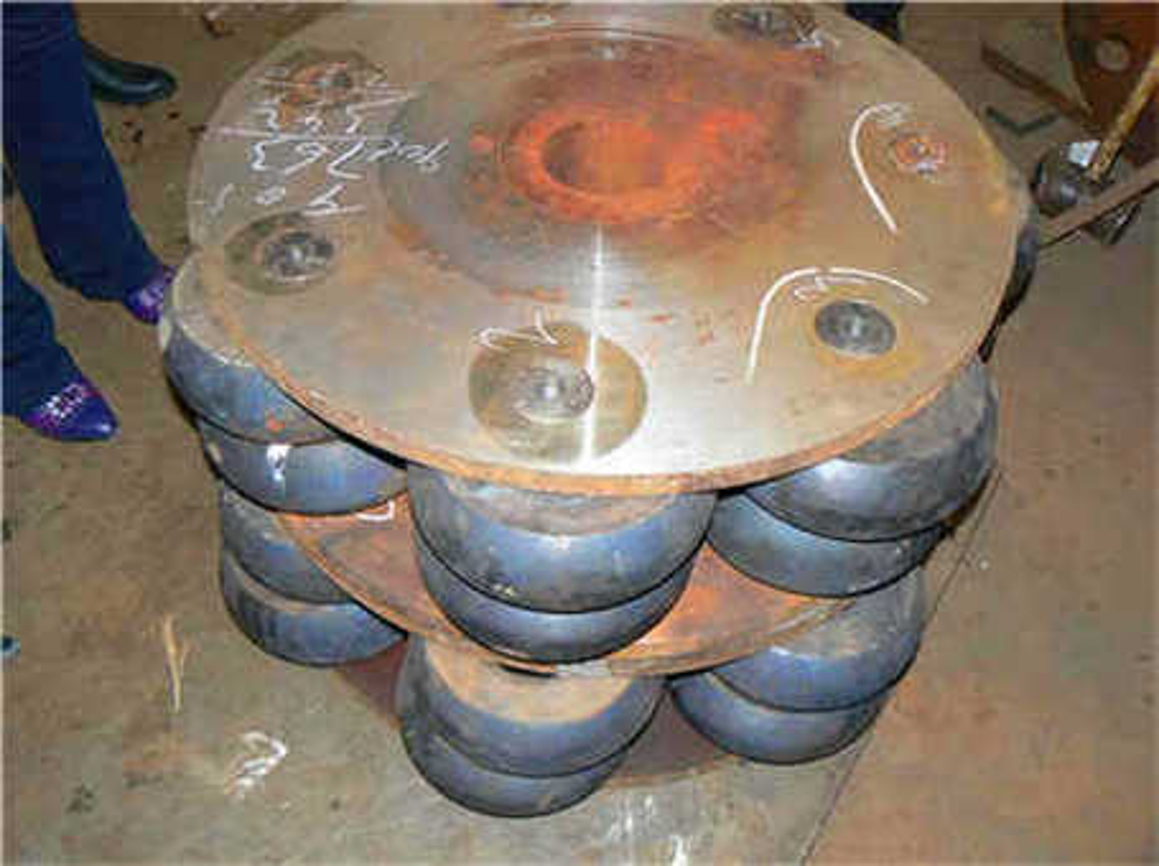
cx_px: 580
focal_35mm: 36
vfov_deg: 39.6
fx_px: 1204
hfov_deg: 51.4
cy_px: 433
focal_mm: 6
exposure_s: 1/30
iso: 100
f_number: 2.8
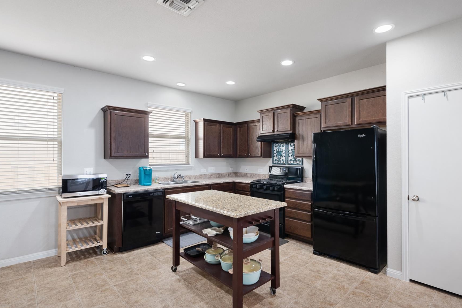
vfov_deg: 64.6
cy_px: 155
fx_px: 244
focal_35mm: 19
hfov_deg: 86.9
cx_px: 238
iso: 400
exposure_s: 1/2
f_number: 8
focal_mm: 16
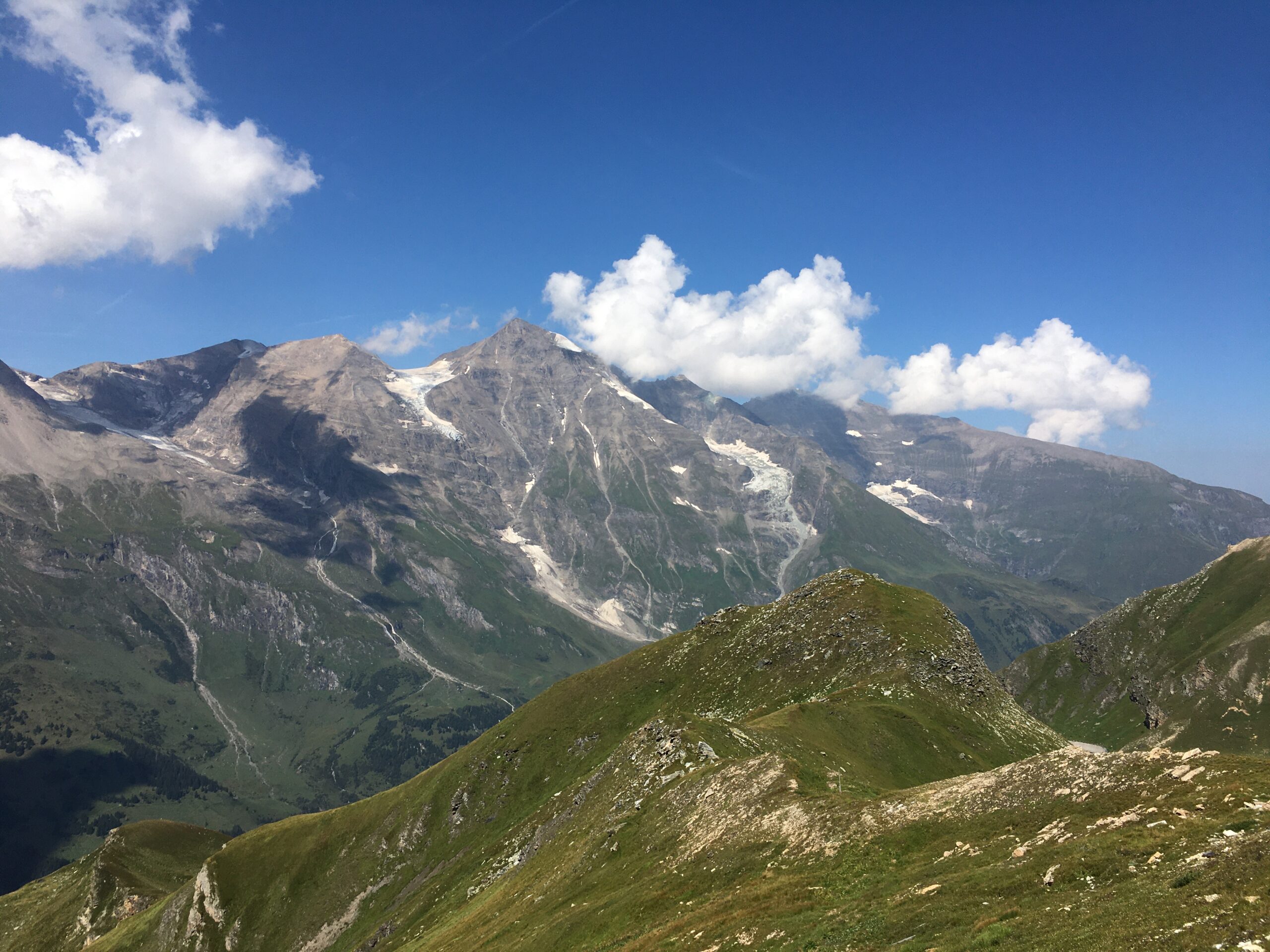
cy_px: 476
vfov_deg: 48.2
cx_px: 635
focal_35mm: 29
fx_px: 1064
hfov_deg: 61.7
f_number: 2.2
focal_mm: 4.15
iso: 25
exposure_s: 1/2564
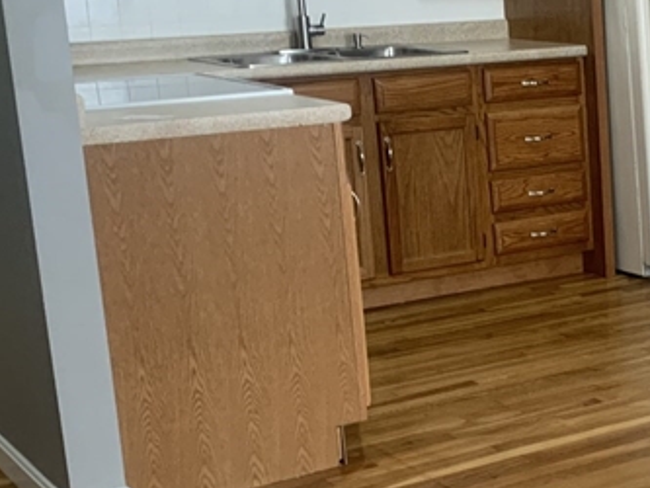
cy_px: 291
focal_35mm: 80
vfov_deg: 18.4
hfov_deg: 22.4
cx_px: 796
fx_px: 1503
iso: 160
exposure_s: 1/60
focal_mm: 4.25
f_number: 1.8
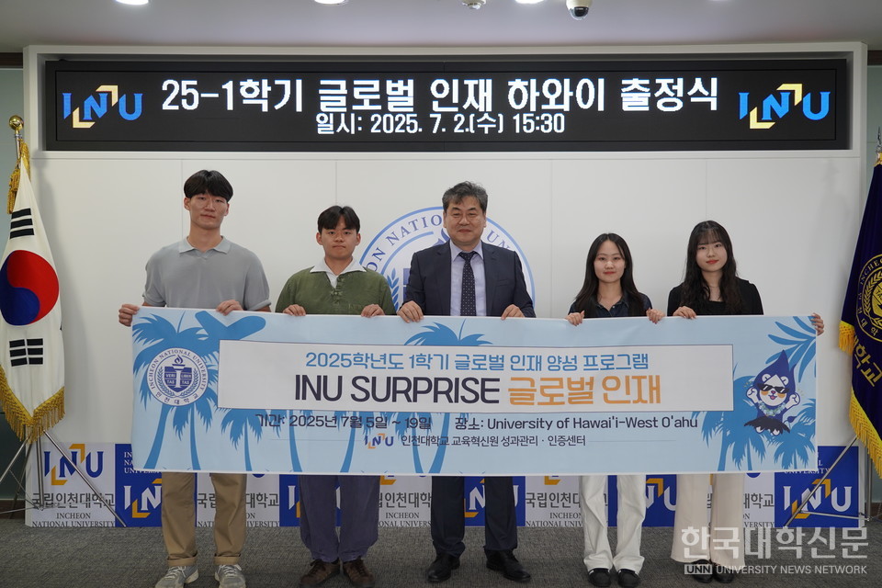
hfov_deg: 55.8
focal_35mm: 34
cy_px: 294
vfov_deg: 38.9
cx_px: 441
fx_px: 833
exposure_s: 1/160
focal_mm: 34
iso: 800
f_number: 4
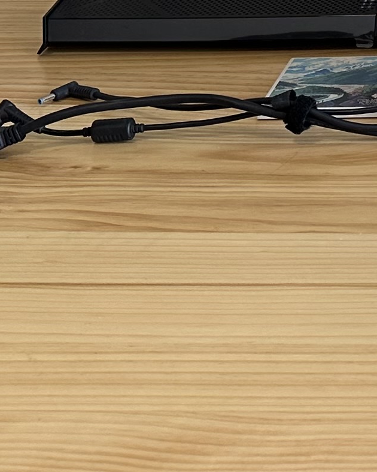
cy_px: -384
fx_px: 1673
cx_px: 755
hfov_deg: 11.6
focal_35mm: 120
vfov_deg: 14.1
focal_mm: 6.86
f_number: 1.78
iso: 80
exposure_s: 1/100
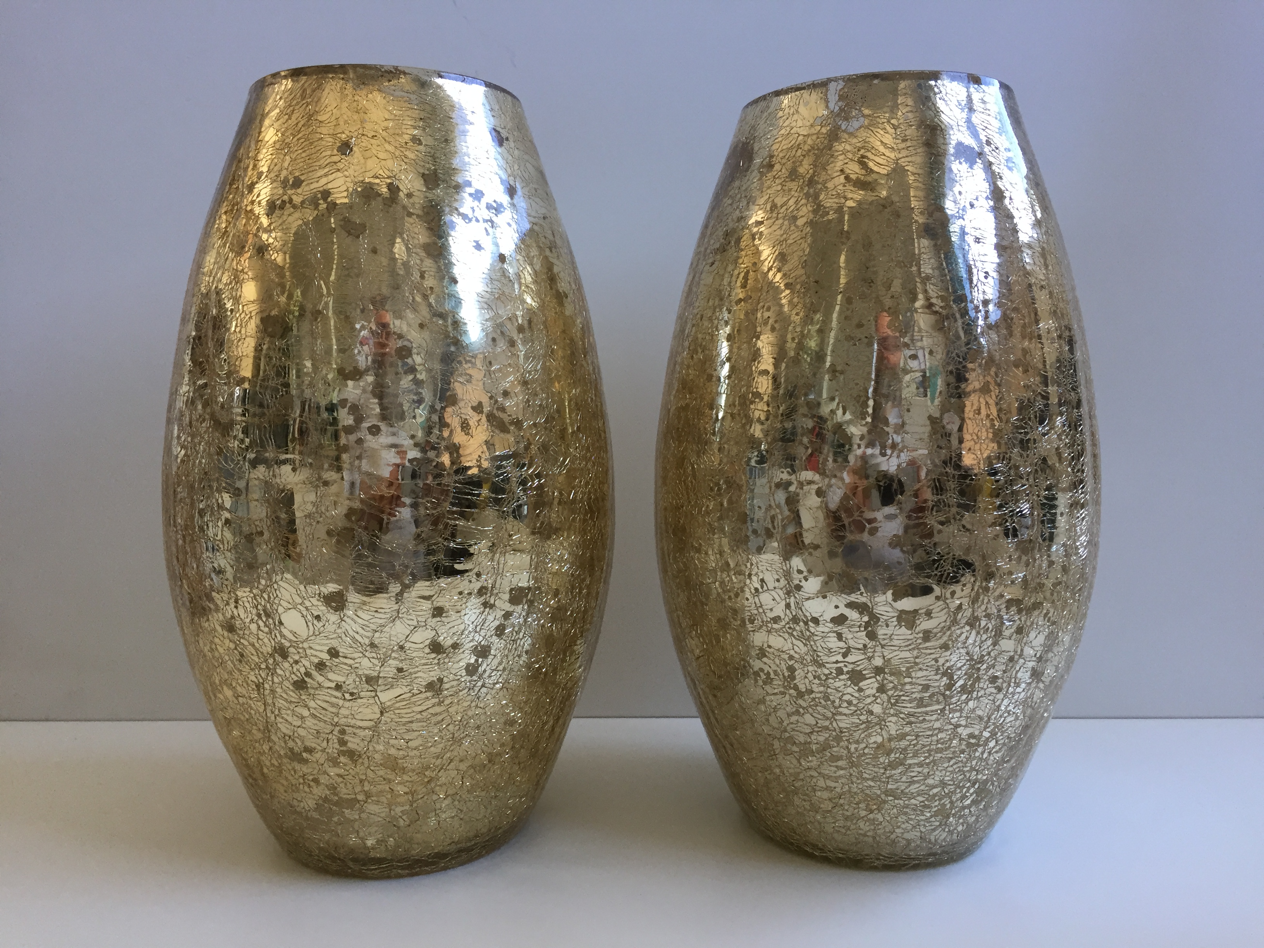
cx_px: 632
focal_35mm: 29
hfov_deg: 61.7
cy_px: 474
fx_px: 1059
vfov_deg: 48.2
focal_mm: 4.15
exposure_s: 1/33
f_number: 2.2
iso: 50
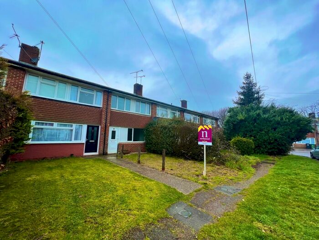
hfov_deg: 106.2
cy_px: 120
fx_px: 120
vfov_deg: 89.9
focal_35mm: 13
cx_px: 160
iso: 32
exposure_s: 1/424
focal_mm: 1.57
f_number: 1.8
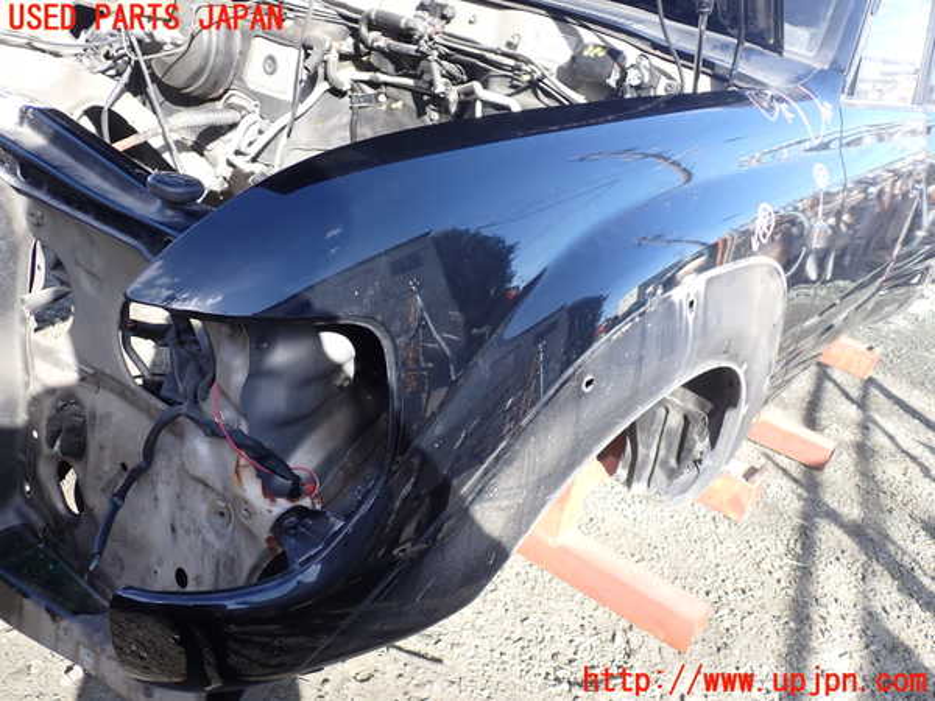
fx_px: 810
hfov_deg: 60.0
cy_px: 350
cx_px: 468
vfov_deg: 46.8
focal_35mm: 30
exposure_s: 1/200
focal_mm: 5.4
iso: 100
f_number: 3.2
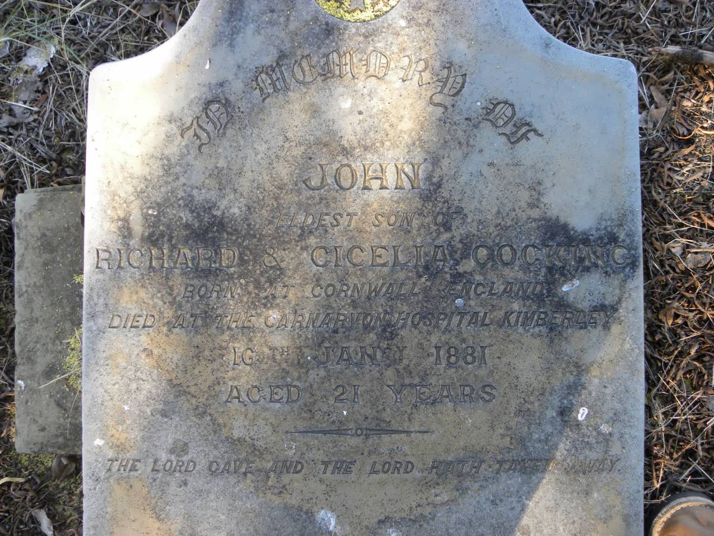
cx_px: 357
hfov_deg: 61.7
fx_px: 598
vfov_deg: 48.2
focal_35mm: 29
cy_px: 268
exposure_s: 1/62
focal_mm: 5.2
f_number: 2.8
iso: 156
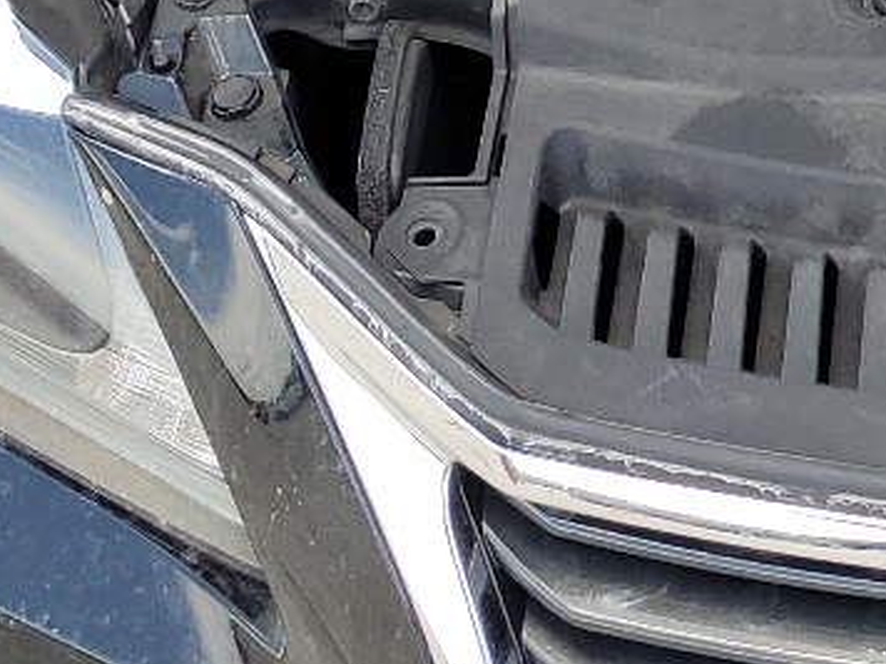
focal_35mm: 117
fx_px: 2995
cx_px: 1244
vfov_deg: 11.1
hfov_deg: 15.7
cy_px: -788
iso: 50
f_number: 1.5
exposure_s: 1/625
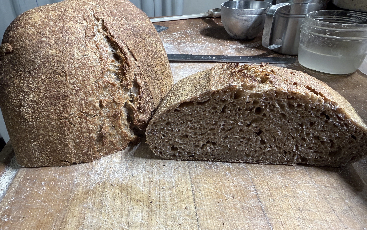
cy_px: 116
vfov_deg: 47.6
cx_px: 186
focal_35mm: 26
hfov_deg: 70.4
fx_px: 260
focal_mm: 2.22
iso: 200
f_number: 2.2
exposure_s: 1/79
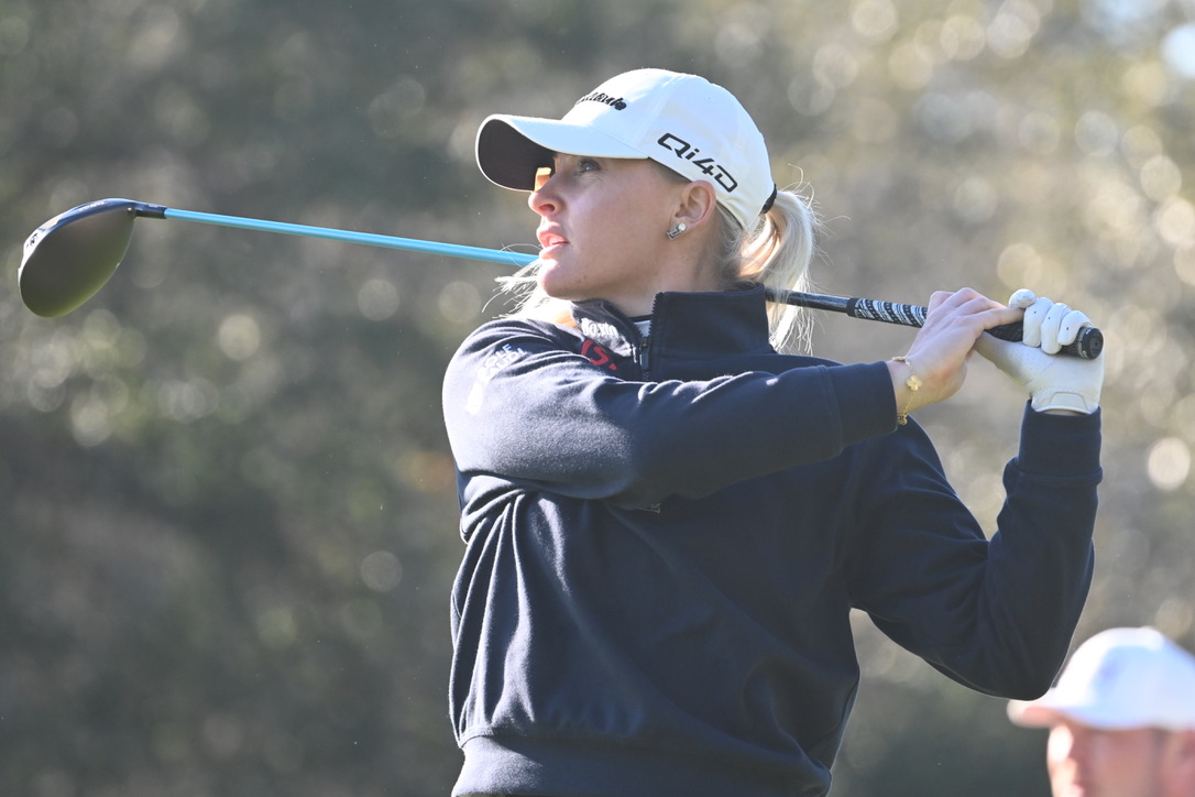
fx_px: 19915
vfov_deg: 2.3
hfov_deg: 3.4
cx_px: 598
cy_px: 398
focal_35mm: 600
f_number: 6.3
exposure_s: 1/640
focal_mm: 400
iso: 800
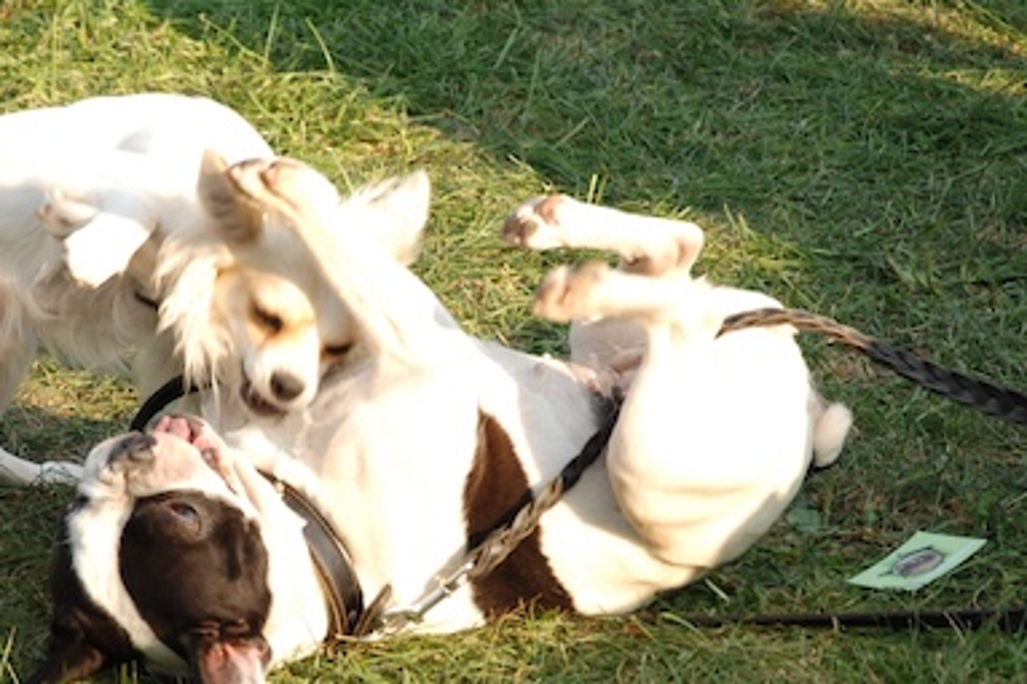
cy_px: 451
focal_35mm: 259
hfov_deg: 8.0
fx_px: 7380
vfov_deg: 5.3
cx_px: 400
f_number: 6.3
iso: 200
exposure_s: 1/160
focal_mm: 105
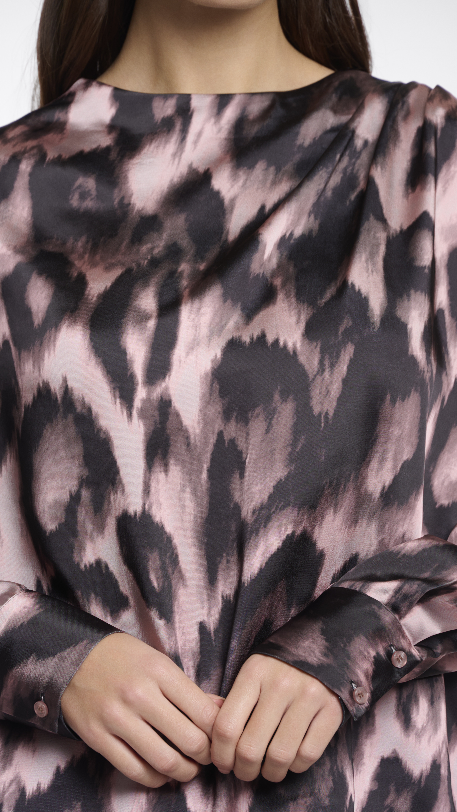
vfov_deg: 8.6
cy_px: 459
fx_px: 5429
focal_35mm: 252
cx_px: 196
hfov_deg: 4.8
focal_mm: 200
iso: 125
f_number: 8
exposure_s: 1/200
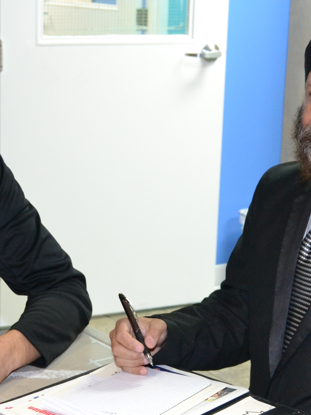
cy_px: 213
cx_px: 138
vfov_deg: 22.5
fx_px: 1042
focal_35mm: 87
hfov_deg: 17.0
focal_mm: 26
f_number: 4
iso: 2000
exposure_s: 1/60
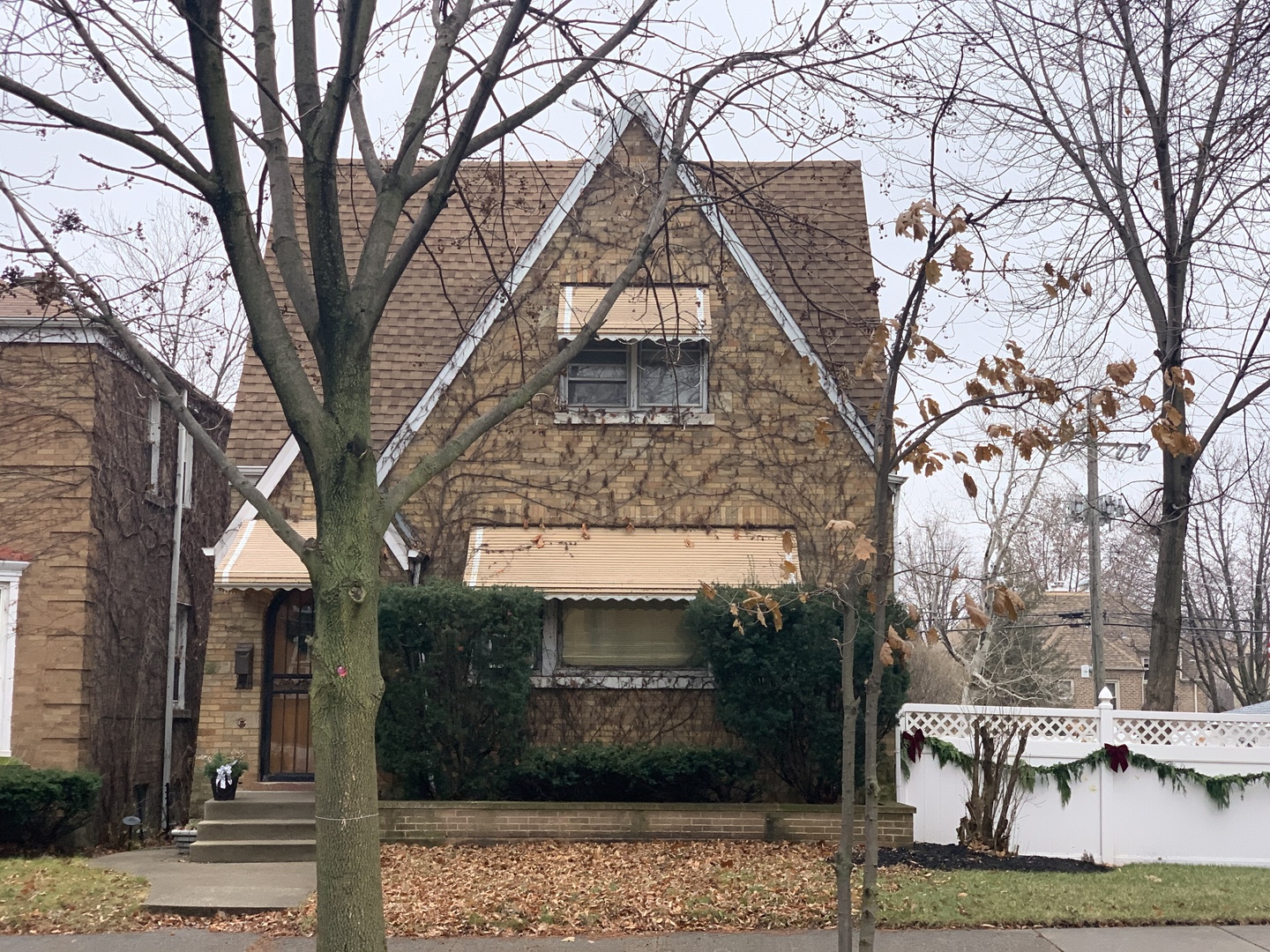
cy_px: 476
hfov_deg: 36.8
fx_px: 1908
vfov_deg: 28.0
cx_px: 635
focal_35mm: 52
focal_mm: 6
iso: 125
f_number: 2.4
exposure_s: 1/90
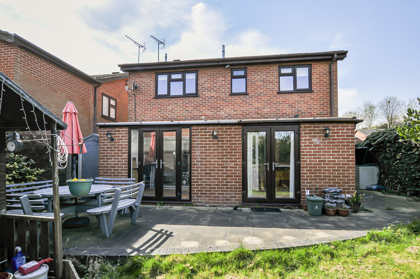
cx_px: 210
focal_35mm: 18
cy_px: 140
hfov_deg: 90.1
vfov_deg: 67.2
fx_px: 210
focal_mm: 12
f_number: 5.6
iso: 250
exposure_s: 1/800
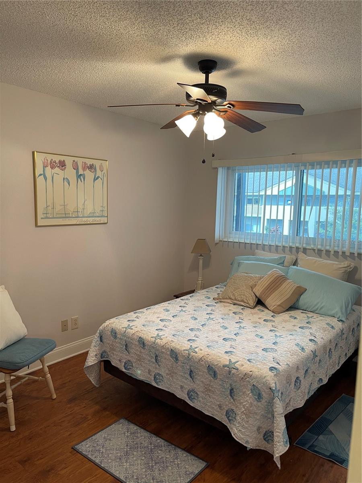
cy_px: 242
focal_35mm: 25
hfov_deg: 54.9
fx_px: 349
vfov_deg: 69.4
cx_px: 181
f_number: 1.6
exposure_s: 1/60
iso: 125
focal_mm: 5.1
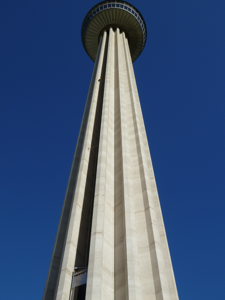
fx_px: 295
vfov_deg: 53.9
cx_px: 111
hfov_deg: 41.8
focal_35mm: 34
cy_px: 148
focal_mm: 5.9
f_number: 3.7
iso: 80
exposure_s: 1/1000
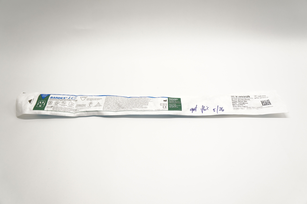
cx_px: 154
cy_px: 102
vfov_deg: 41.6
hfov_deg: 59.5
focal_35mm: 32
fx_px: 268
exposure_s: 1/125
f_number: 4
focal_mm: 21
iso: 400
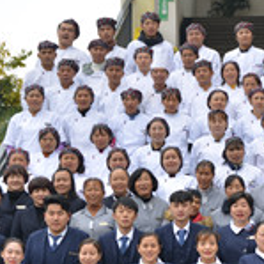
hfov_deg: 10.9
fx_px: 1355
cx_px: 342
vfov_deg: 11.1
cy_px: 185
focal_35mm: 157
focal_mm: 55
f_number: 4.5
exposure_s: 1/60
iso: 100
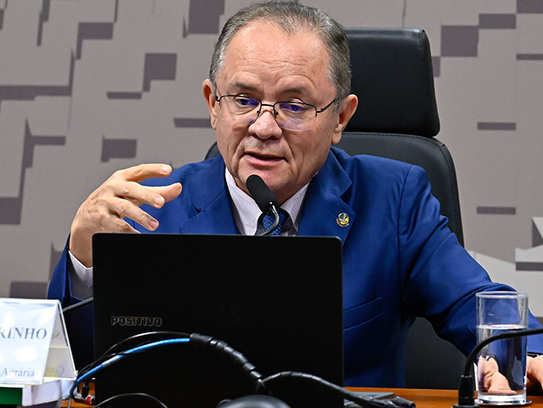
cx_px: 303
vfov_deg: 4.2
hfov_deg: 5.6
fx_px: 5556
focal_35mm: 354
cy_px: 199
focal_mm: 200
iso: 6400
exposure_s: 1/160
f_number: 6.3
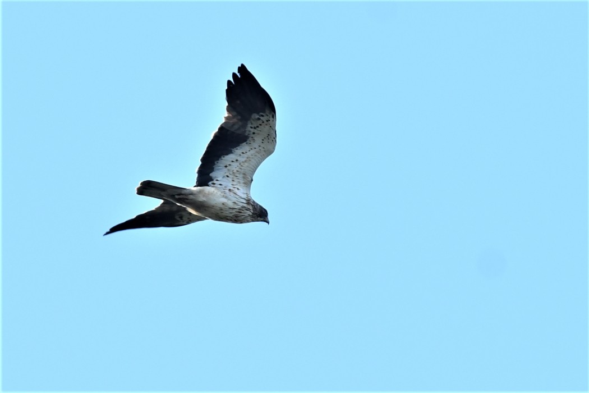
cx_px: 294
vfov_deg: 2.2
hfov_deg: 3.3
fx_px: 10307
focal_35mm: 630
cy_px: 196
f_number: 7.1
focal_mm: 420
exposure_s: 1/640
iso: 560
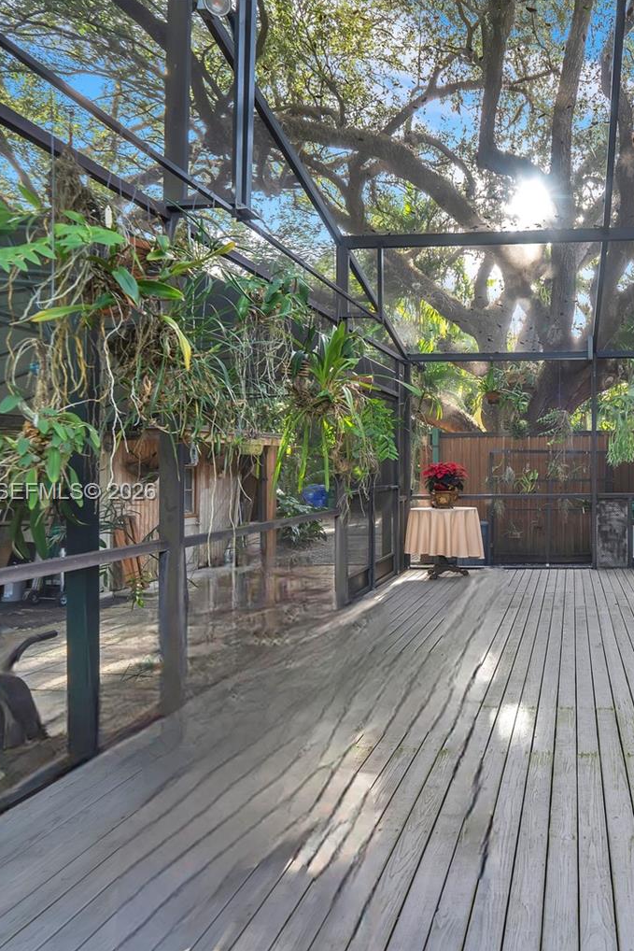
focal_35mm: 22
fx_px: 581
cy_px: 493
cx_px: 613
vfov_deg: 78.5
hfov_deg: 48.6
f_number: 4
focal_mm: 14
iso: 125
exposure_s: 1/60.2
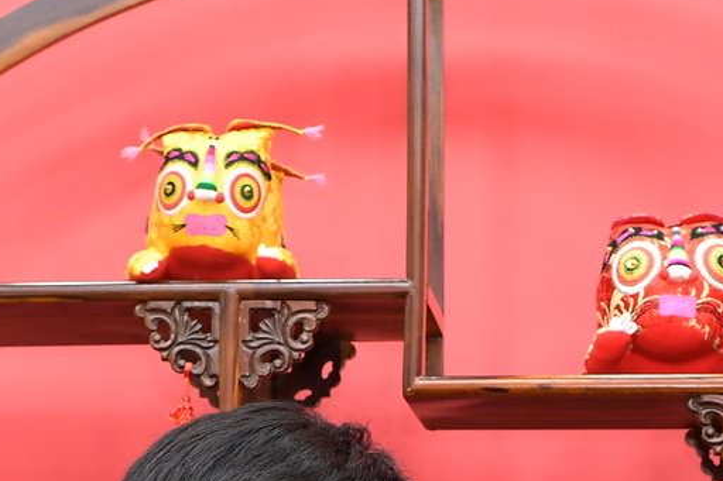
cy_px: 904
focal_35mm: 164
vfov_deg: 8.0
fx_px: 3292
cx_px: 429
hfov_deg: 12.5
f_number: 4.5
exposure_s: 1/200
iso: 800
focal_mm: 35
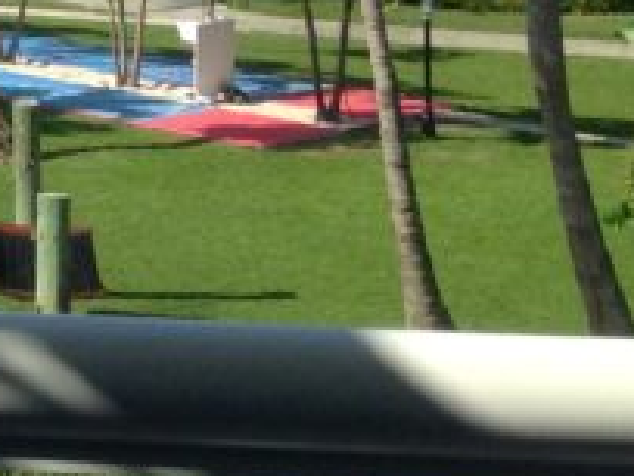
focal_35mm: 166
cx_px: -743
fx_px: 3040
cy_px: -432
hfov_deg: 10.6
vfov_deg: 8.5
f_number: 2.4
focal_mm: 4.12
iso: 50
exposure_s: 1/565
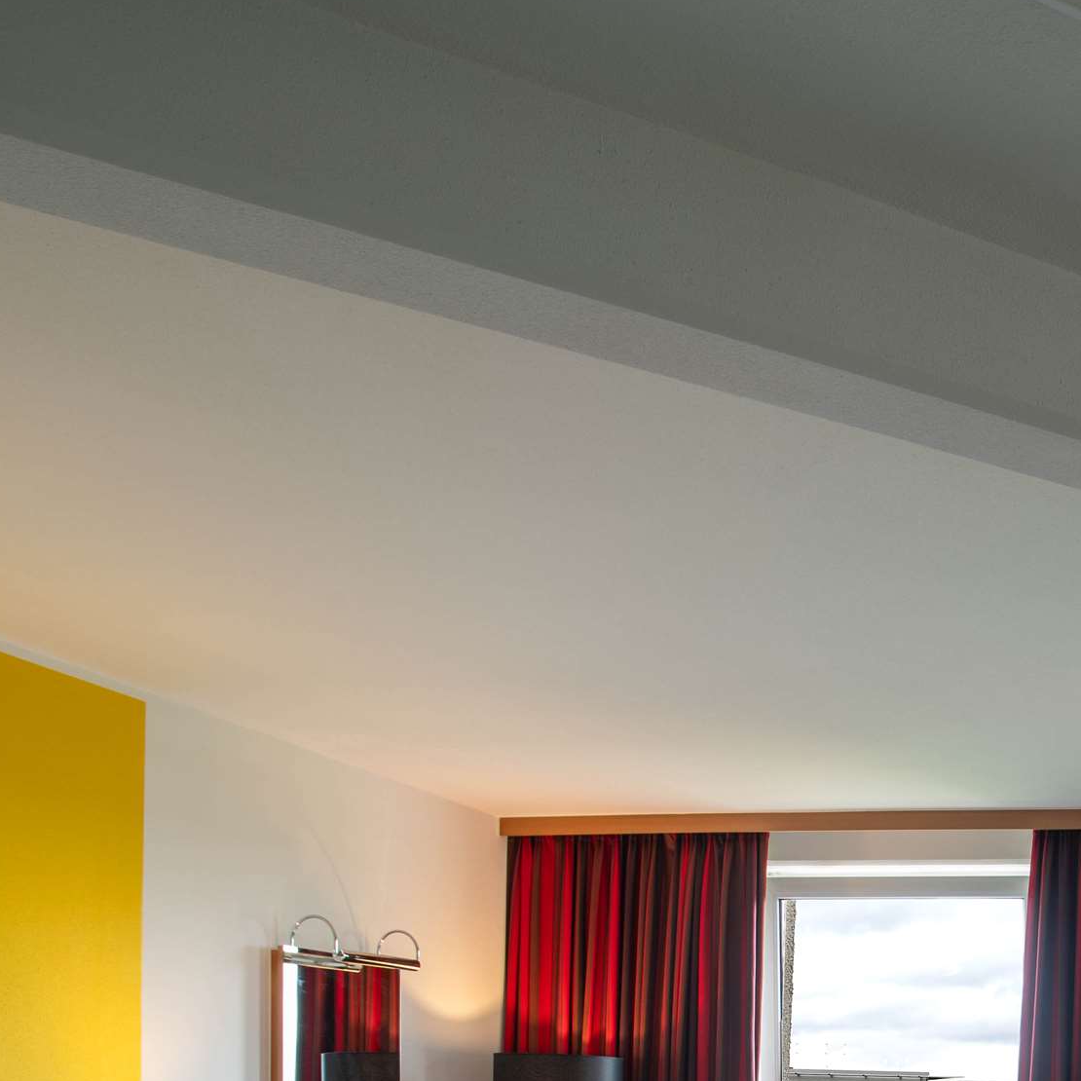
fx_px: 1767
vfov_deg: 30.3
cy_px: 1202
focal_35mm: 50
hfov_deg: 31.5
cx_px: 1082
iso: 125
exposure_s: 1/2.5
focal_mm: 17
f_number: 9
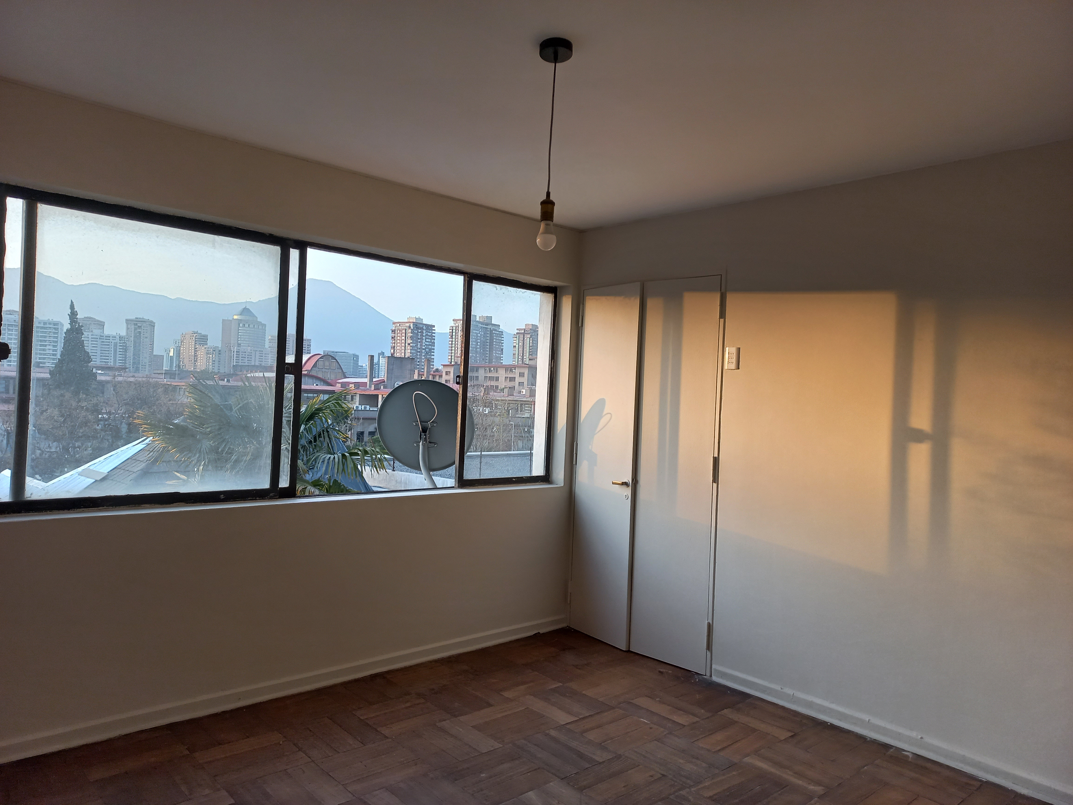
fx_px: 775
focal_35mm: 25
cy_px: 402
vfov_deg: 54.9
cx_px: 536
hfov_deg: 69.4
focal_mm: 4.6
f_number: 1.8
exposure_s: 1/60
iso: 50
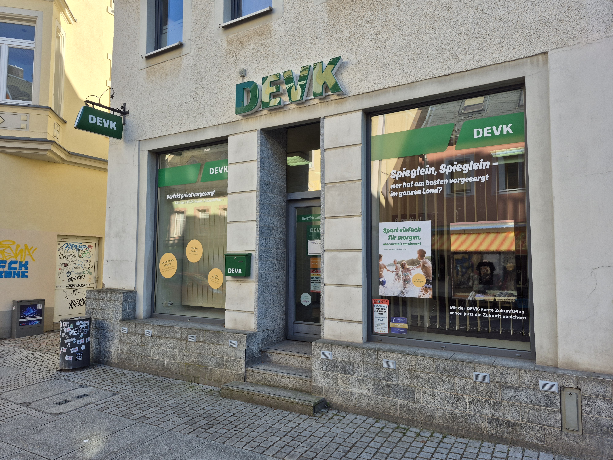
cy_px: 230
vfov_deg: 58.9
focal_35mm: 23
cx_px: 306
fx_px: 407
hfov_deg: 73.9
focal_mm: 5.4
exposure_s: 1/542
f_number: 1.8
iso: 25
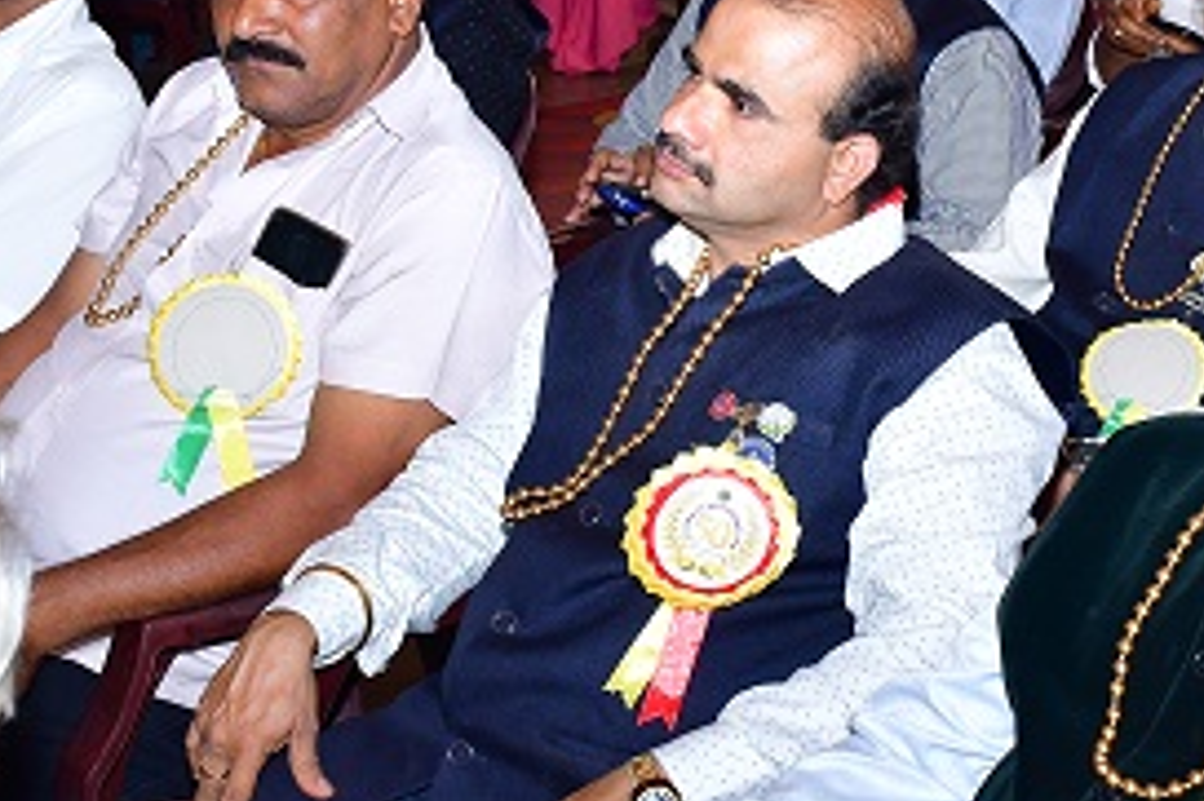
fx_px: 2674
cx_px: 852
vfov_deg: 17.0
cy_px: 221
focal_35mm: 80
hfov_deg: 25.2
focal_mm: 26
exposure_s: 1/125
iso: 640
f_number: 10
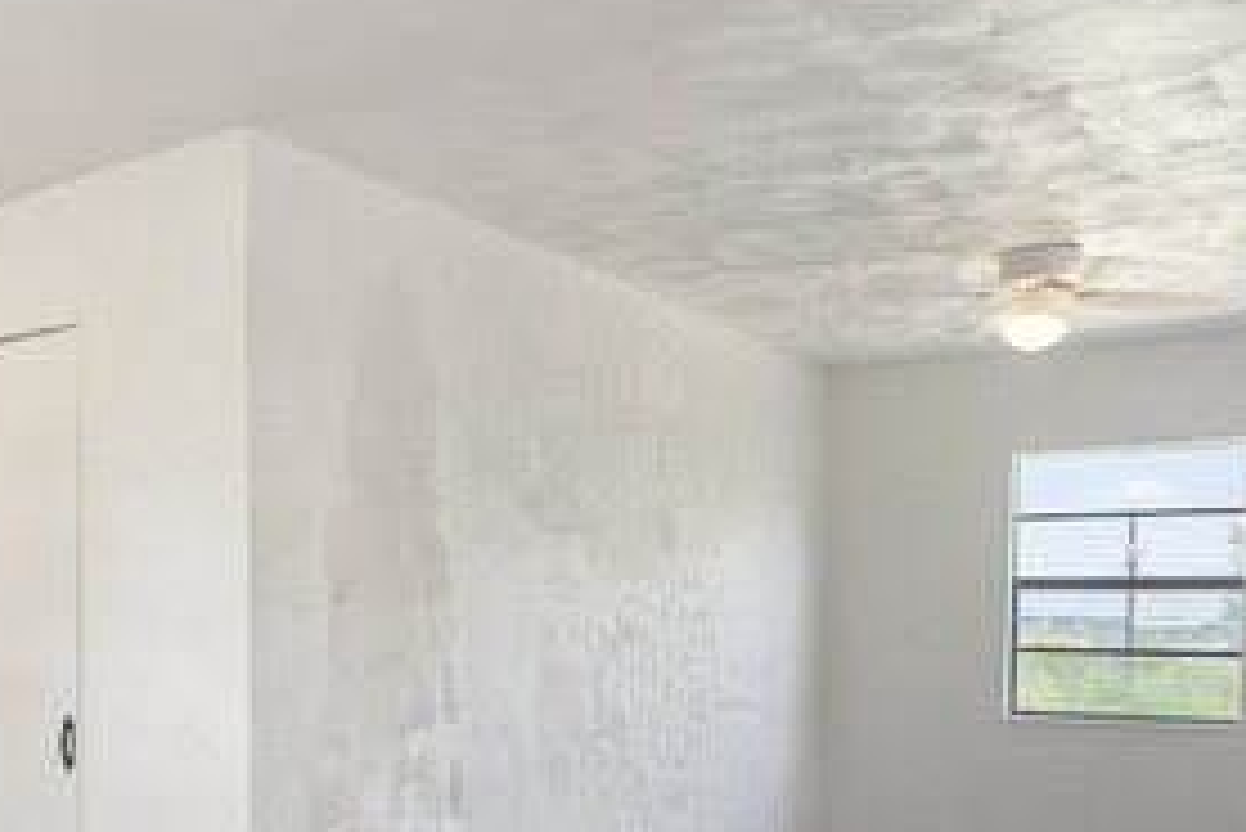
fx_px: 1281
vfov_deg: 34.8
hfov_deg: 47.2
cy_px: 677
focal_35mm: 37
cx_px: 148
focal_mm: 16
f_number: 9
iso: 640
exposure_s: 1/15
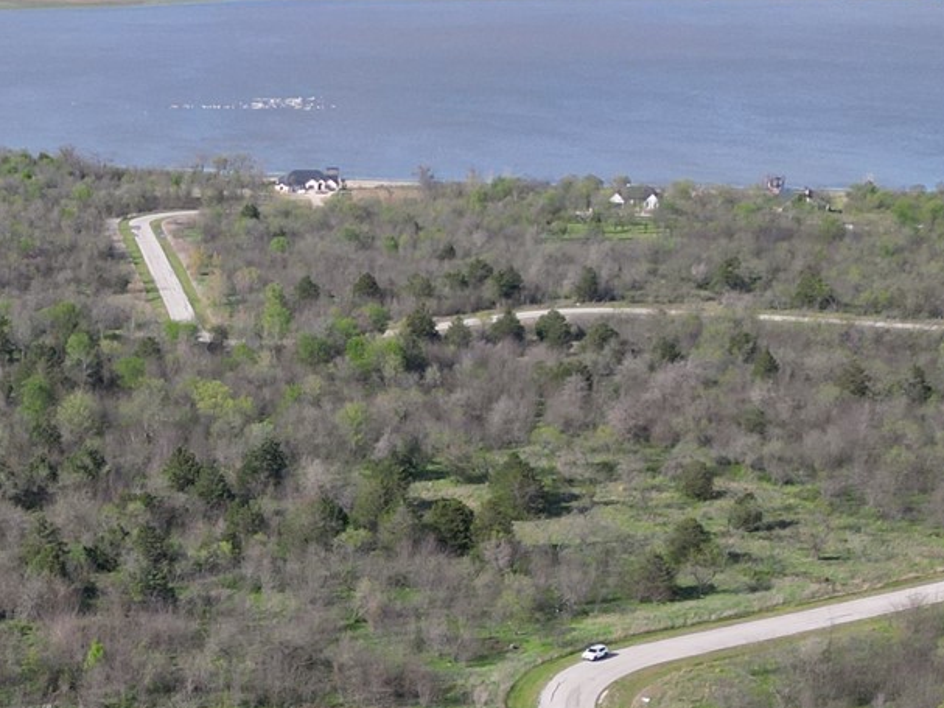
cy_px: 657
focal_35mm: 81
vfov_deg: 17.9
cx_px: -3
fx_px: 2208
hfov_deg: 23.1
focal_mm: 6.72
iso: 130
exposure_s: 1/2500
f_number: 1.7
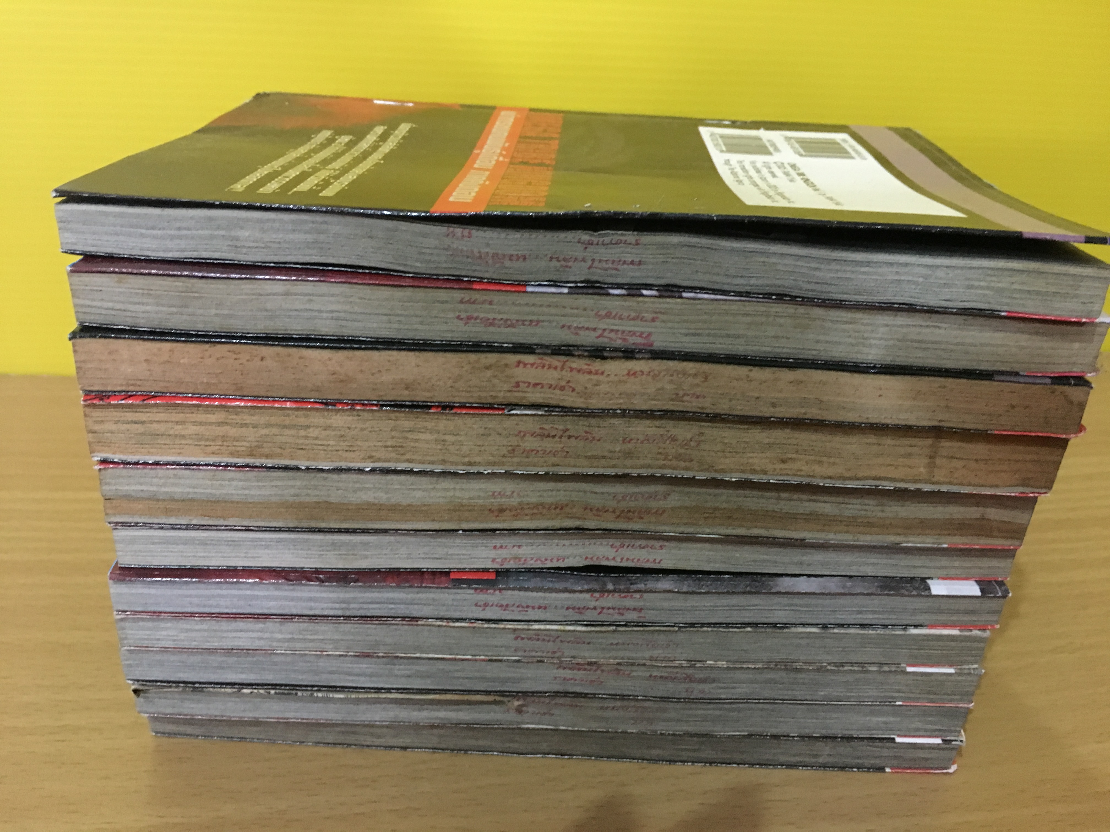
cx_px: 555
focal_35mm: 29
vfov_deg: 48.2
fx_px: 930
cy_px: 416
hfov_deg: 61.7
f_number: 2.2
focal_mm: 4.15
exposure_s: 1/17
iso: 400
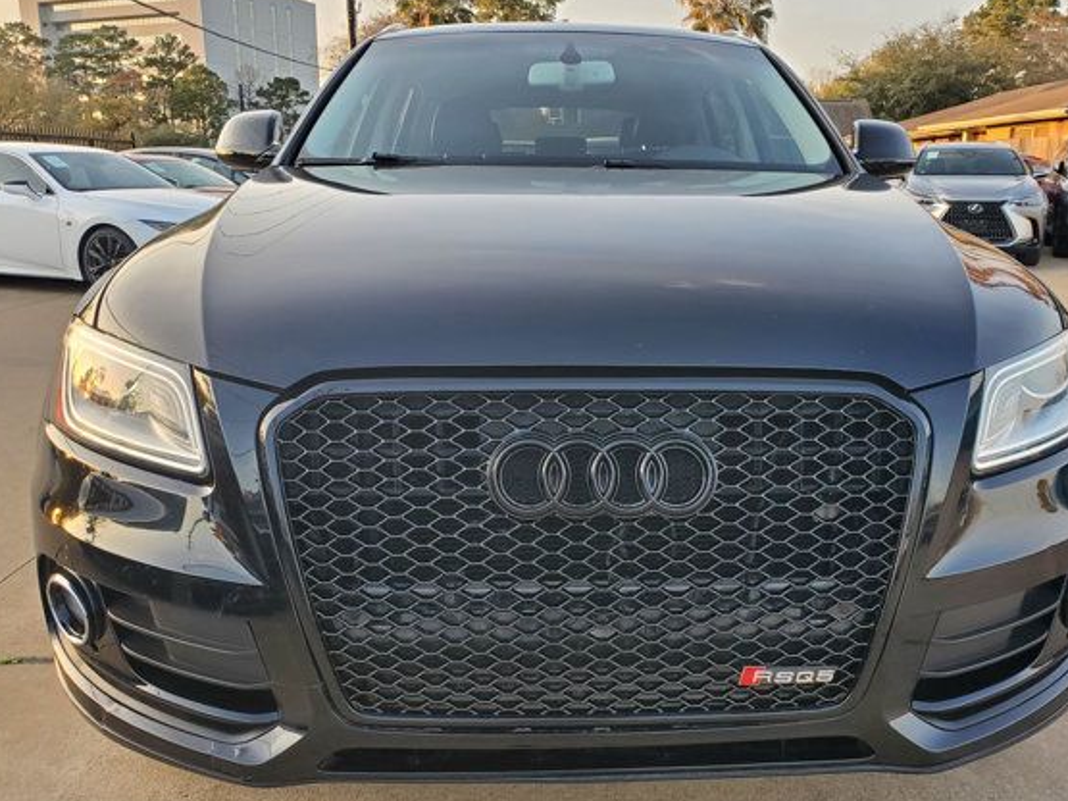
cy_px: 418
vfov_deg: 46.8
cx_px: 593
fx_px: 925
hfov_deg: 59.8
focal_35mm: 30
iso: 80
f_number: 2.4
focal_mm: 4.3
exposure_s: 1/101
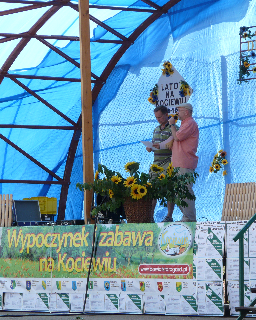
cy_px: 160
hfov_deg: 6.8
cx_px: 146
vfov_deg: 8.5
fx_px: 2159
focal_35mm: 228
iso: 100
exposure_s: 1/500
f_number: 3.6
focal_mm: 28.8
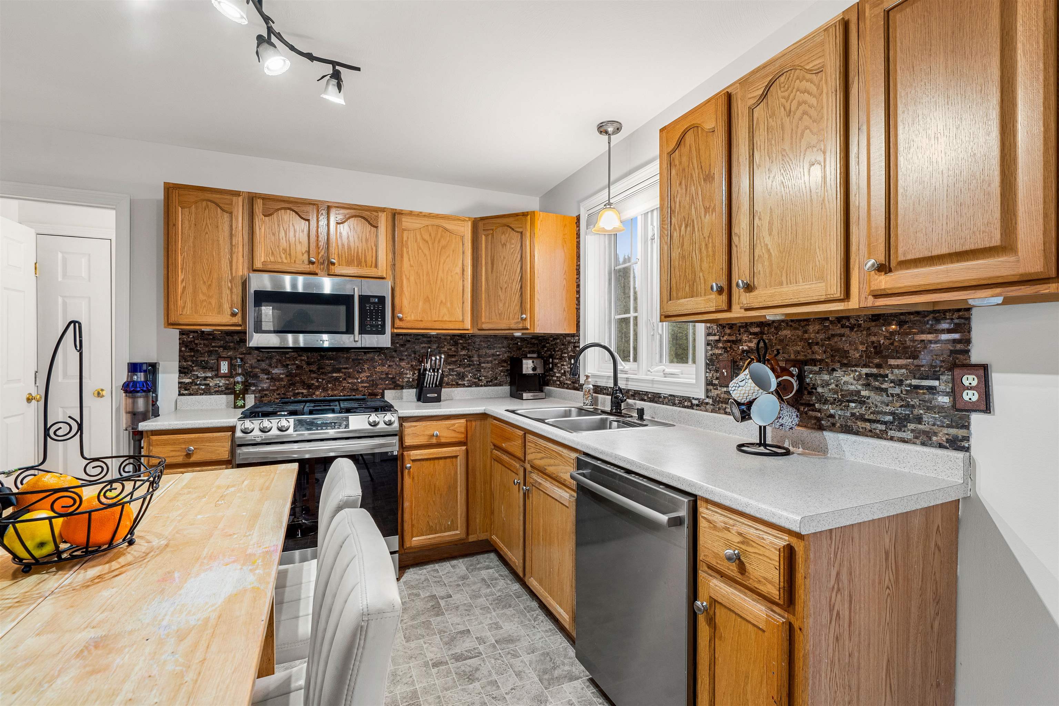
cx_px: 530
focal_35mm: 16
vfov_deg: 73.7
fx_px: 471
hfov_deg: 96.7
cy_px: 353
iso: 400
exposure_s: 1/3
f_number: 8
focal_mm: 16
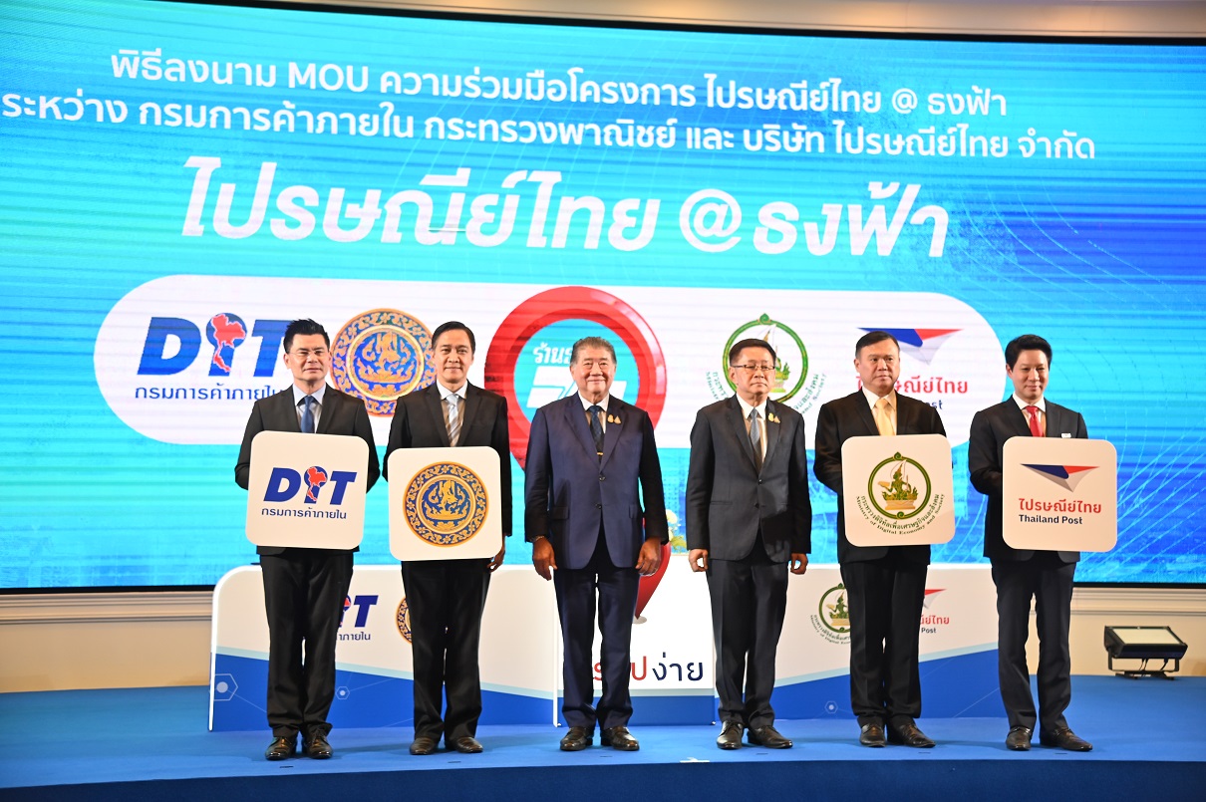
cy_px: 401
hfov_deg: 42.8
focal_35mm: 46
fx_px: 1540
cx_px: 603
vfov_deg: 29.2
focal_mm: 46
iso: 1100
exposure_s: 1/250
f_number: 4
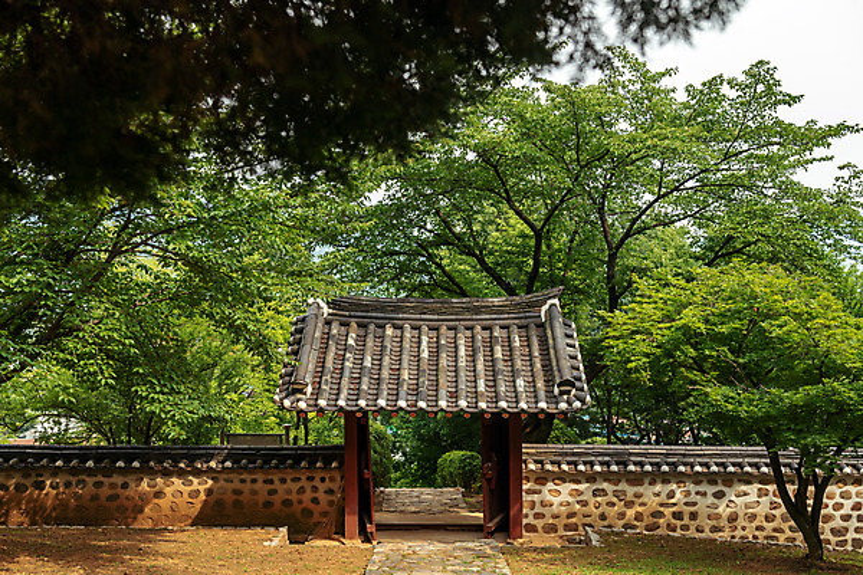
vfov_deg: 30.5
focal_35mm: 44
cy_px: 288
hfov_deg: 44.5
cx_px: 432
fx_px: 1055
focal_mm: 44
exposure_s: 1/500
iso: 400
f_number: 6.3
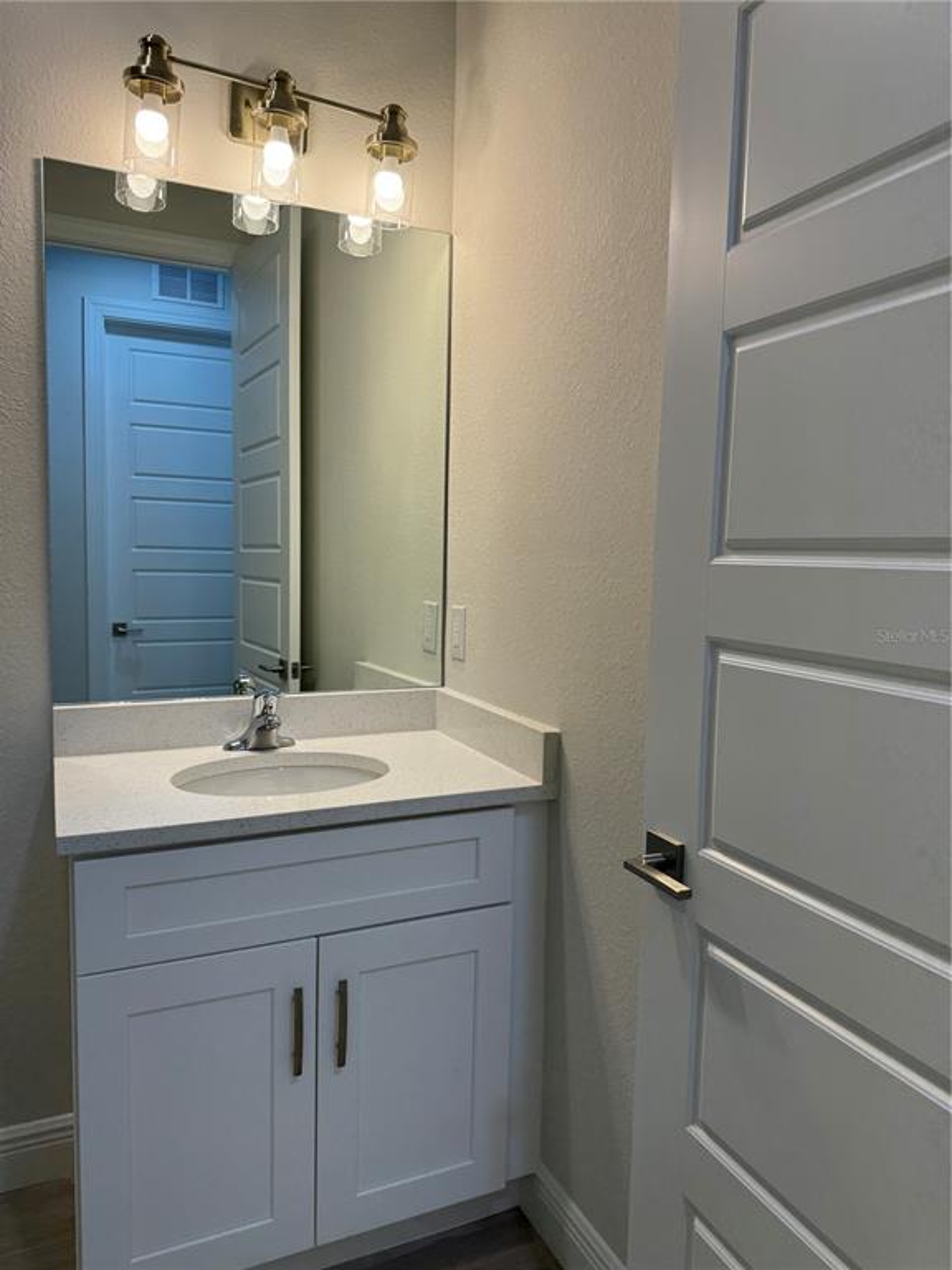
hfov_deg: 56.8
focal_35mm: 24
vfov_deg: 71.6
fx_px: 880
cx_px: 476
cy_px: 635
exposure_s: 1/120
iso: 64
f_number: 1.78
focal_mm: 6.76
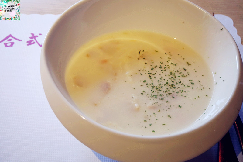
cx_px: 122
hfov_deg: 41.1
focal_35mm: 48
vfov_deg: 28.1
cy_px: 81
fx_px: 324
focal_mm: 18
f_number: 4.5
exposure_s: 1/30
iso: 400
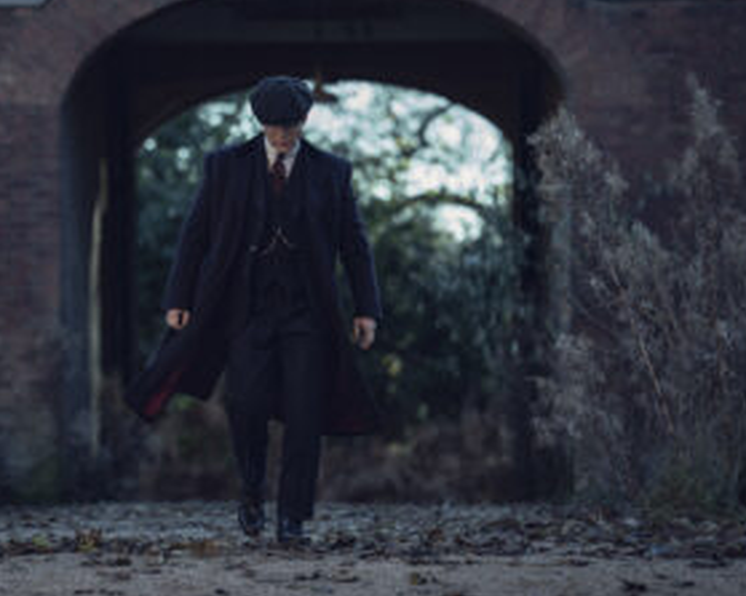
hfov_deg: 8.4
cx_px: 246
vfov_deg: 6.8
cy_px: 279
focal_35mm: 229
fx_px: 5054
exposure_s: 1/800
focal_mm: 170
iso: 500
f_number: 2.8
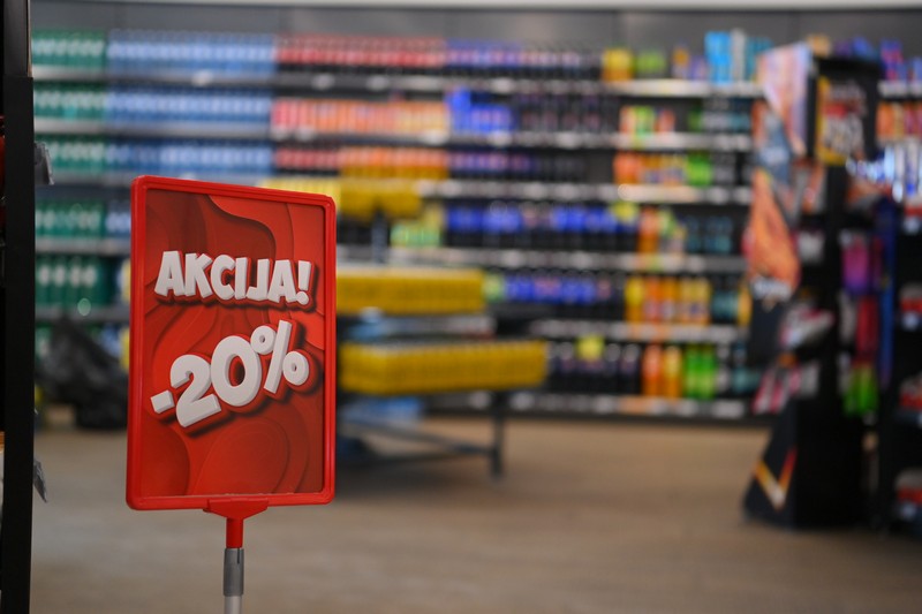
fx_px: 1792
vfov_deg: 19.4
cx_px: 461
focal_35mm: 70
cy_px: 307
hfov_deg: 28.8
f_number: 2.8
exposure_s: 1/320
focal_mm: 70
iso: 1600
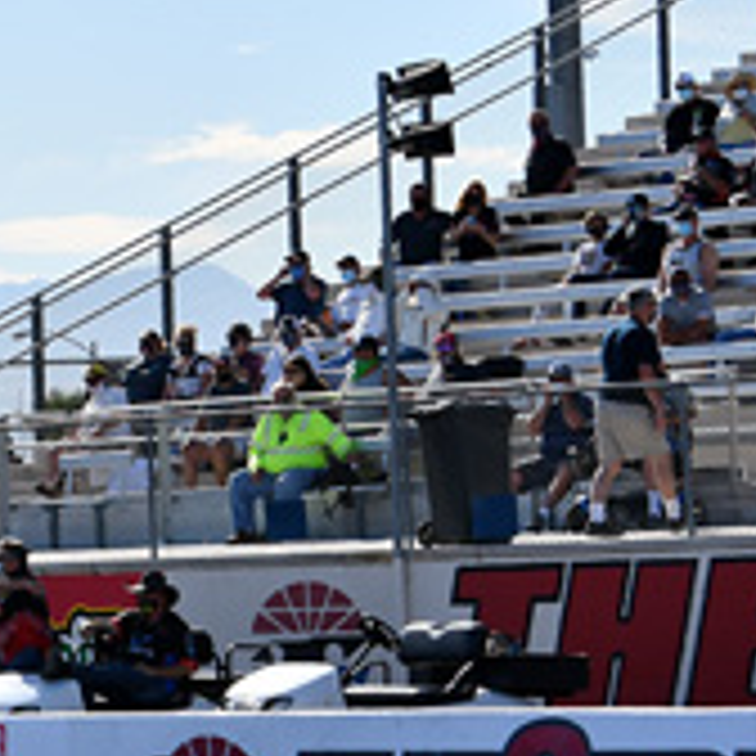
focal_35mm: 265
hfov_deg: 6.5
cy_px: 666
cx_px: -292
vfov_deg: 6.6
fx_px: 6548
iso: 160
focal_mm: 70
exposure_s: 1/1250
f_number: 5.6
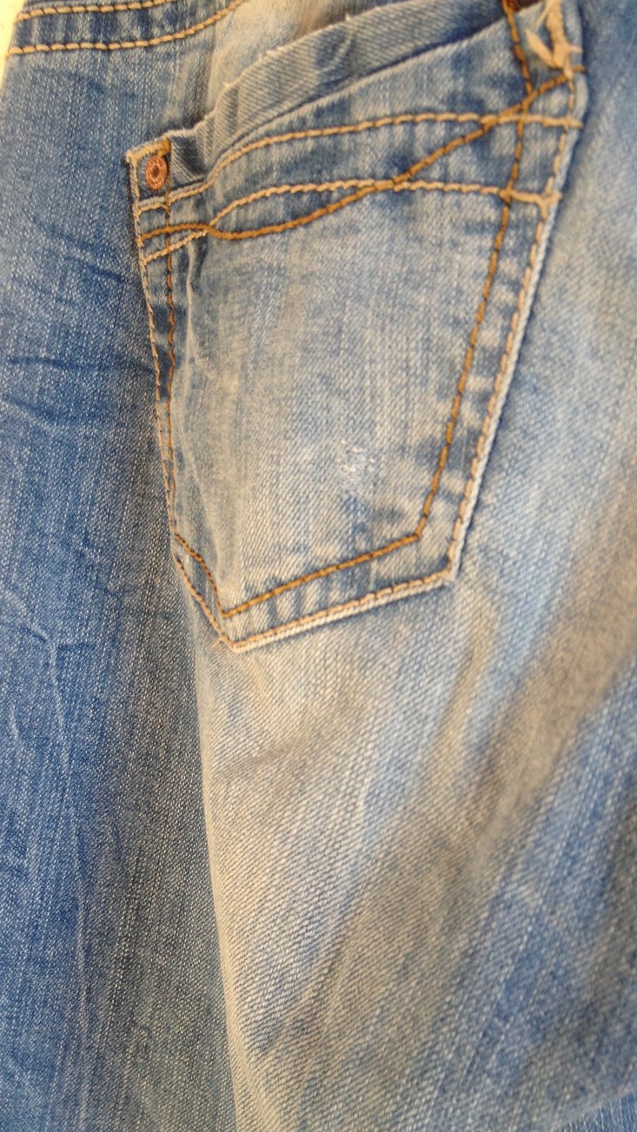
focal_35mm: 39
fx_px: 1171
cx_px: 394
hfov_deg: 30.3
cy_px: 569
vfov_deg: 51.6
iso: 50
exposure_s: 1/20
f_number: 2.4
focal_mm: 4.28
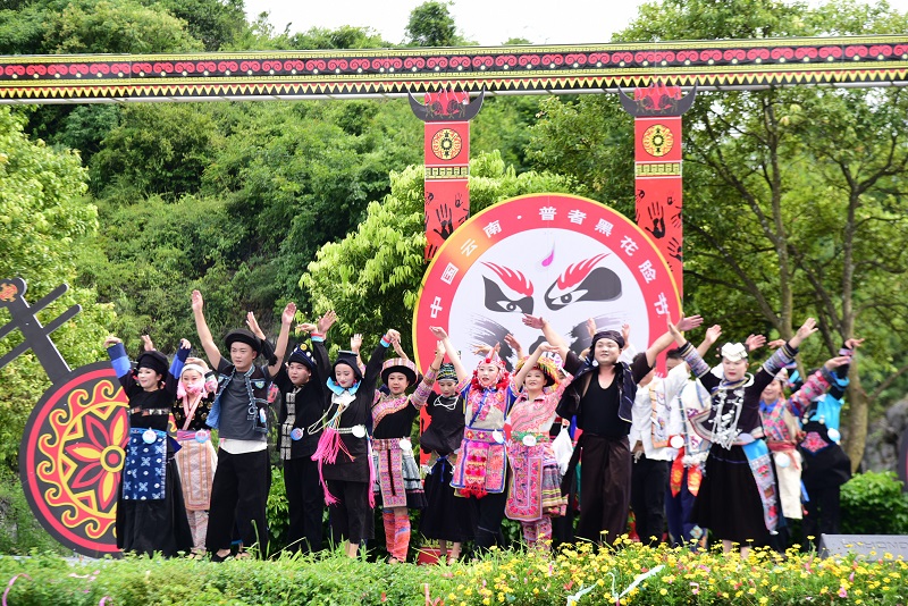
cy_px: 303
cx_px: 454
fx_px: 2523
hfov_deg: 20.4
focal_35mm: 100
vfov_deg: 13.7
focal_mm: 100
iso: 280
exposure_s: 1/400
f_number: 5
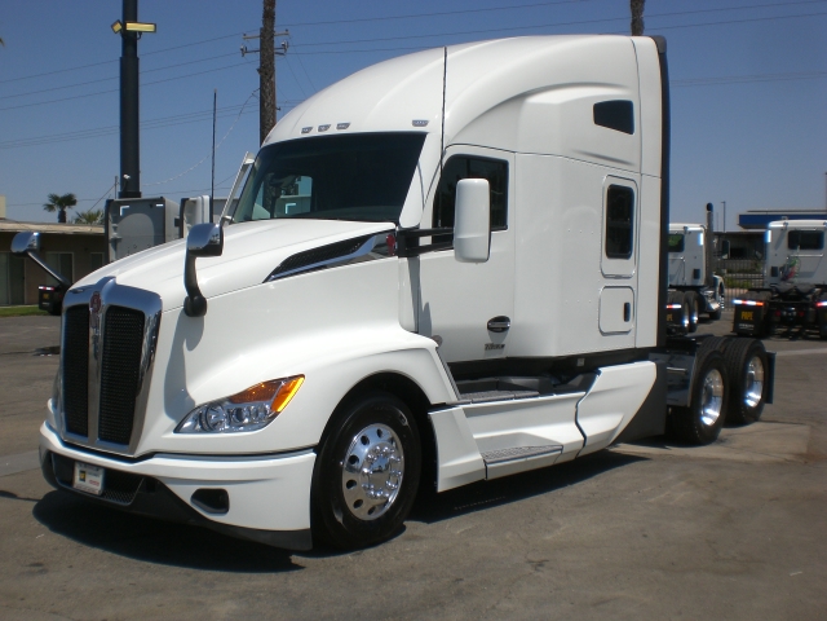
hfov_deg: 49.0
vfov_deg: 37.7
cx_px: 414
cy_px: 310
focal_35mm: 38
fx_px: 908
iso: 50
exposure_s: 1/1250
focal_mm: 6.3
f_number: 4.4
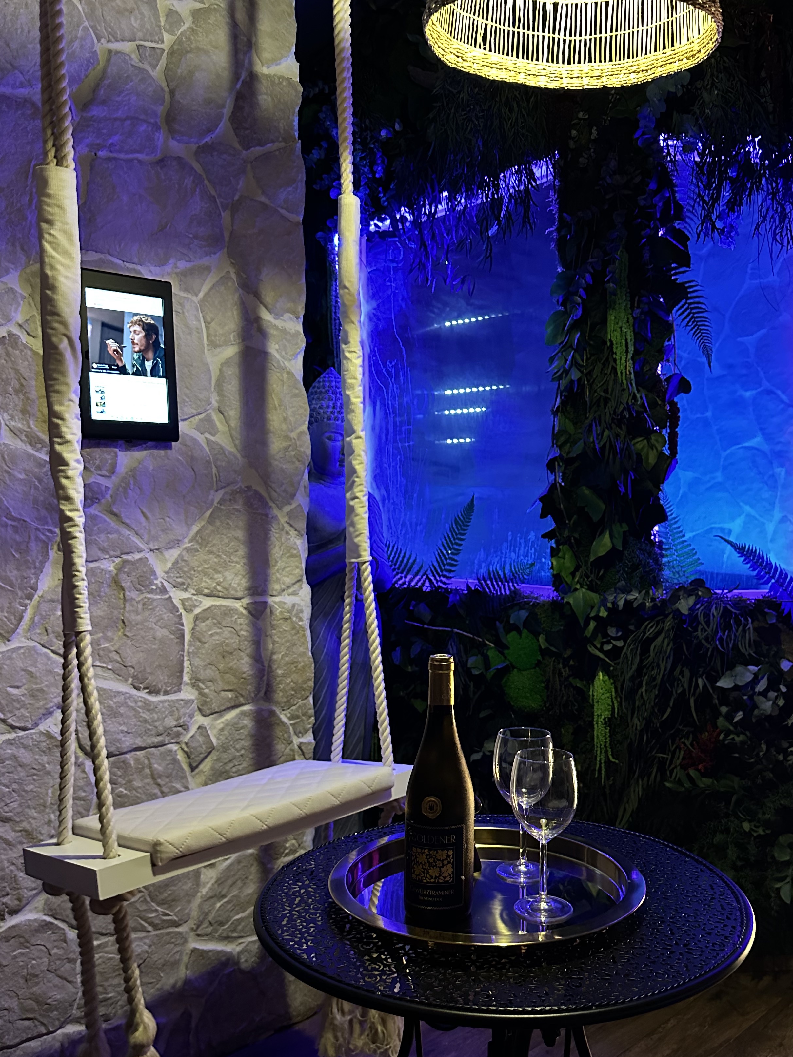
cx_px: 474
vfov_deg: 59.8
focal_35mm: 30
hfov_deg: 46.5
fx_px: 916
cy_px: 585
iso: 1600
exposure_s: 1/25
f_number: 1.78
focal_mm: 6.86
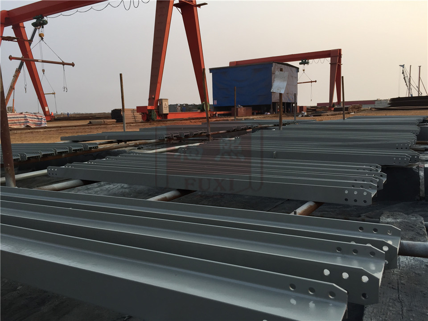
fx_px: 359
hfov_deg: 61.7
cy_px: 160
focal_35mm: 29
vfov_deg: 48.2
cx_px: 214
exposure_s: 1/425
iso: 32
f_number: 2.2
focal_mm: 4.15
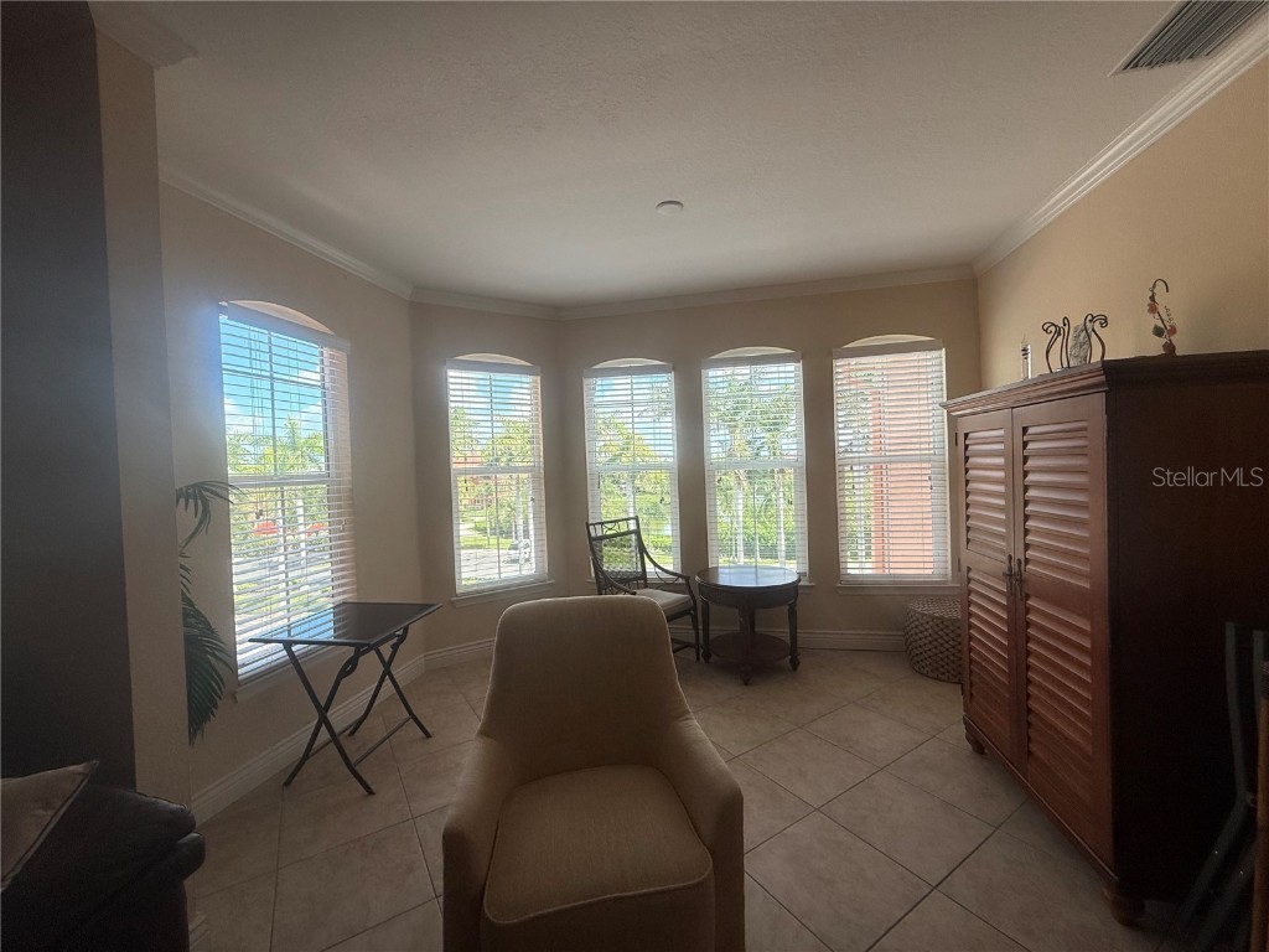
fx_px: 513
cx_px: 634
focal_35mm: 14
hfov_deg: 102.1
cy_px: 476
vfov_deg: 85.7
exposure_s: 1/243
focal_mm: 2.22
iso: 64
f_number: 2.2
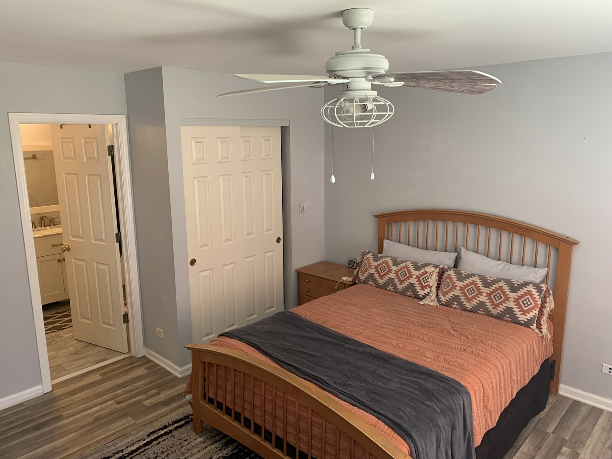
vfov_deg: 53.1
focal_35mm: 26
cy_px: 230
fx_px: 460
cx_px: 306
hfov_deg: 67.3
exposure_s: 1/60
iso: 160
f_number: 1.8
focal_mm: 4.25
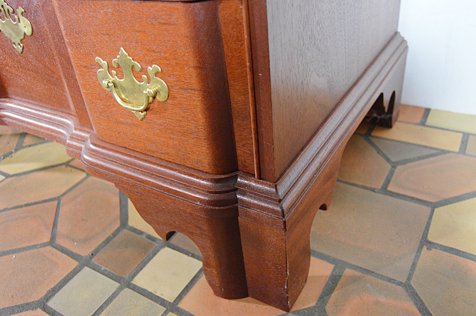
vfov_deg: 43.5
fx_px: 396
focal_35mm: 30
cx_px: 238
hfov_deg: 62.0
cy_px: 158
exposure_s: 1/50
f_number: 3.5
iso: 3200
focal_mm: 20
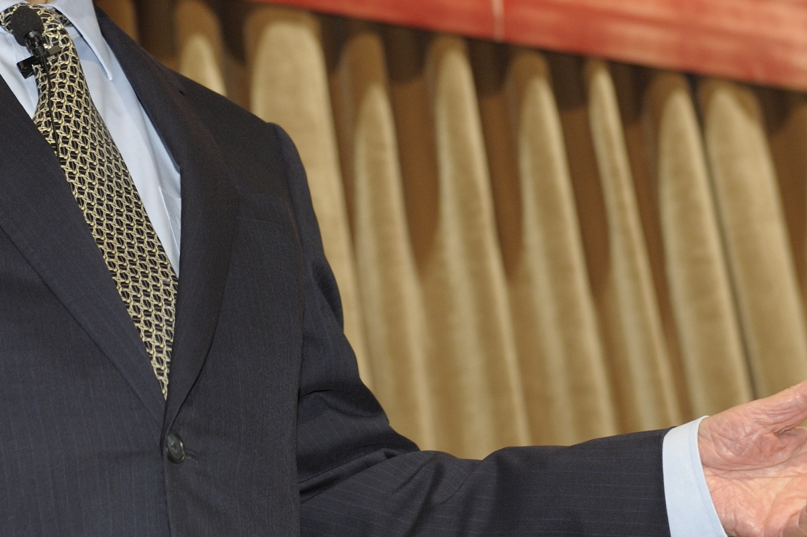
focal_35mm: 148
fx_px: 3315
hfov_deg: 13.8
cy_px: -19
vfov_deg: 9.2
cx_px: 144
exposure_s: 1/125
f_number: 3.5
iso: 1000
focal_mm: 55
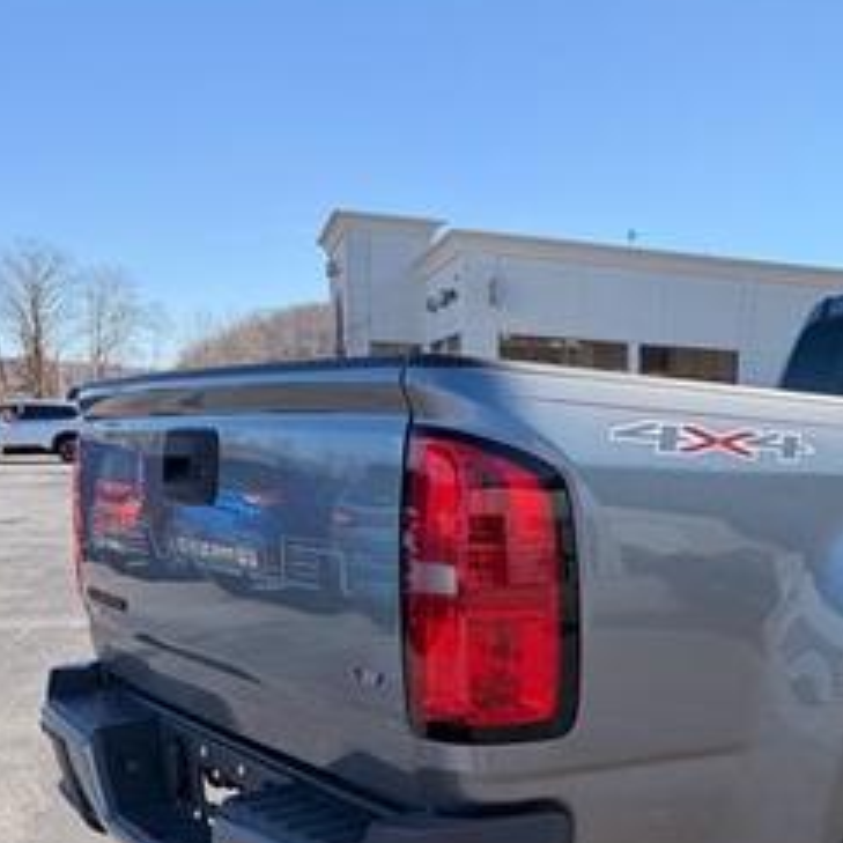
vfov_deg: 37.6
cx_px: 801
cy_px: 607
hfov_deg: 35.4
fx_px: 1212
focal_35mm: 44
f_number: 1.78
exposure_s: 1/2445
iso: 80
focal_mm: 6.76
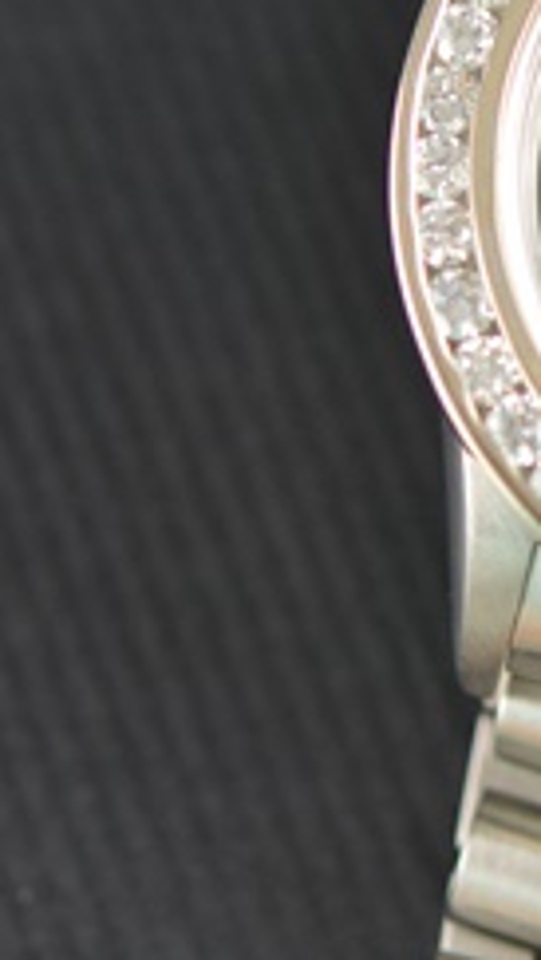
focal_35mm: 233
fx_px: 5932
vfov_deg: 9.2
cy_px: 213
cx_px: 802
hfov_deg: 5.2
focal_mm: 60
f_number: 3.5
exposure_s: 1/200
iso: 800
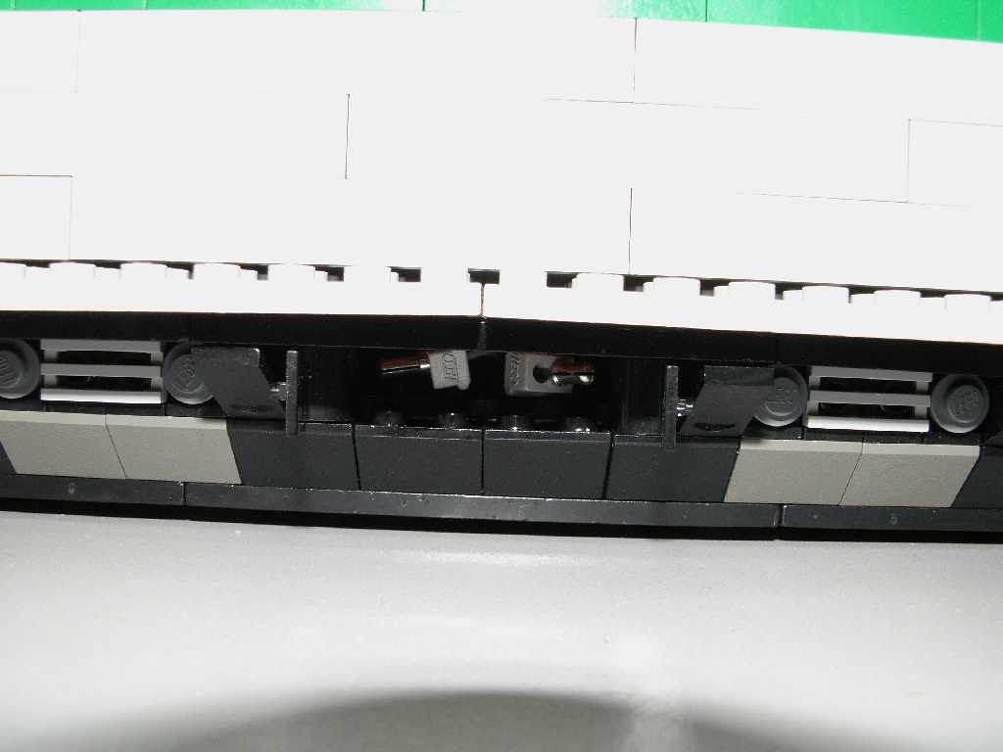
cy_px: 376
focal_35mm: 35
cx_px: 502
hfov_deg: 52.6
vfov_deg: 40.7
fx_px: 1014
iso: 160
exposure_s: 1/40
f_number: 4.5
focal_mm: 5.86
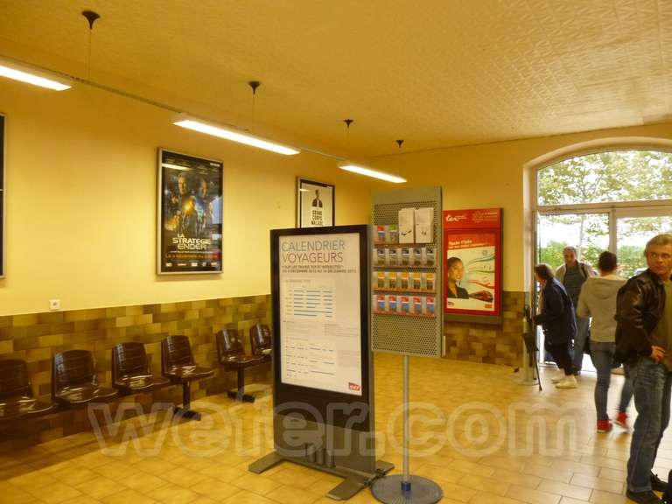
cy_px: 252
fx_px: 485
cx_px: 336
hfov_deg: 69.4
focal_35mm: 25
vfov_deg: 54.9
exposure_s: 1/40
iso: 400
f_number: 3.1
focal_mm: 4.5
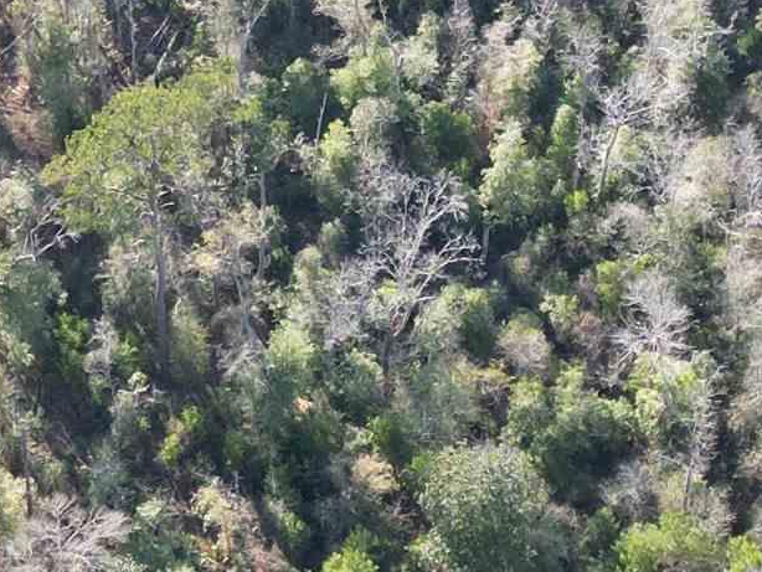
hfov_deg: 16.2
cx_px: 112
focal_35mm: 120
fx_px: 2643
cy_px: -24
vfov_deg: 12.2
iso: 110
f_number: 1.7
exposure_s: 1/350
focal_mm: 6.72
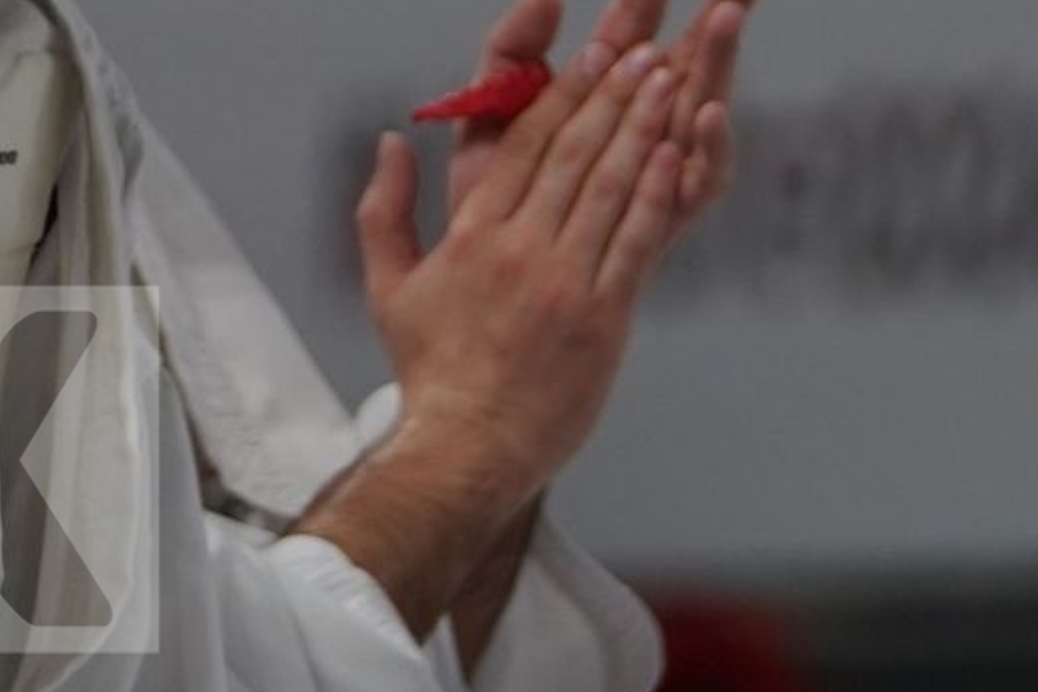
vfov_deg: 1.6
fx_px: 24420
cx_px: -28
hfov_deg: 2.4
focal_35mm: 847
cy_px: -245
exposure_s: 1/1000
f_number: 2.8
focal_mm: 162
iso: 640
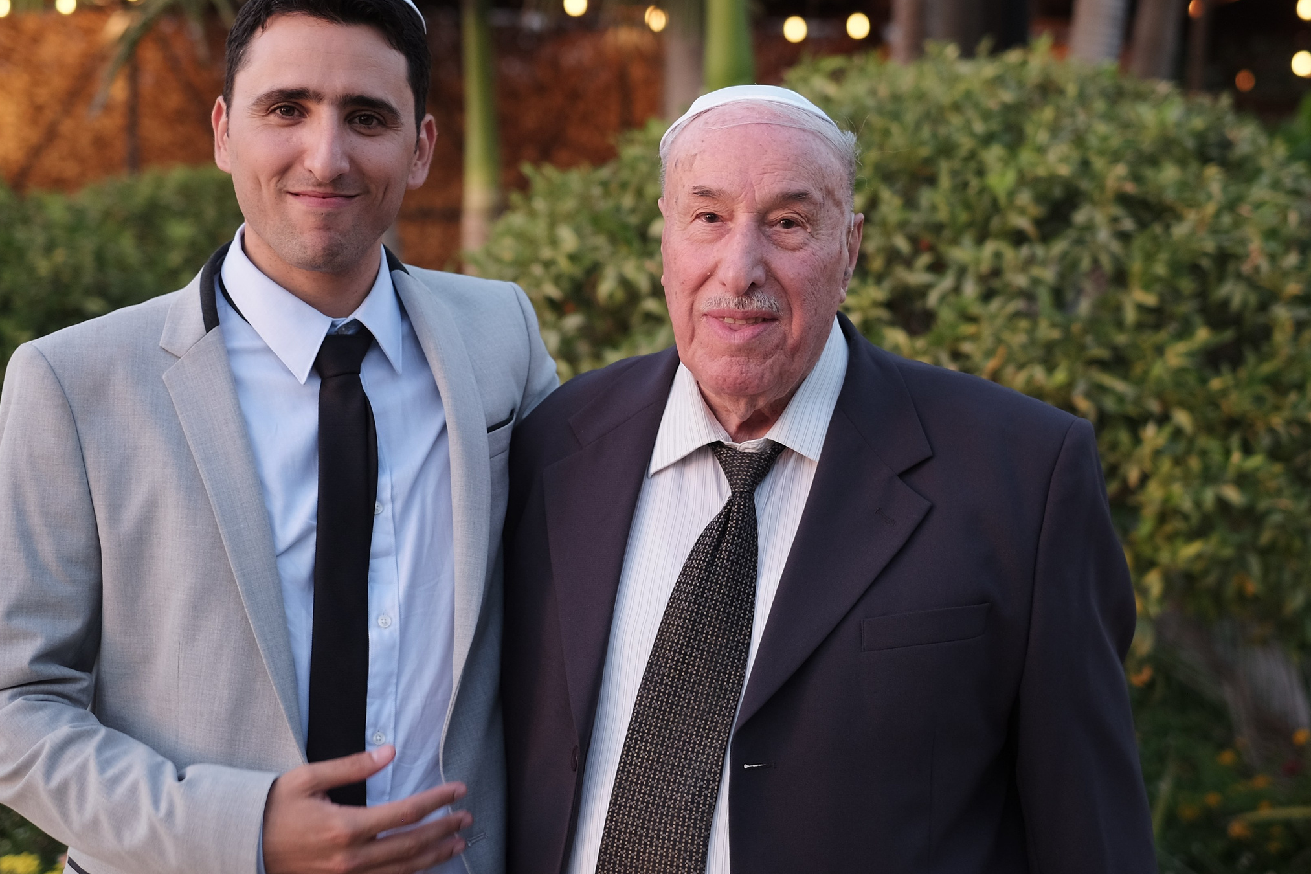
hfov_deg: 30.1
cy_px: 323
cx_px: 693
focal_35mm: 67
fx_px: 2440
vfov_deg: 20.3
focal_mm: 35
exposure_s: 1/250
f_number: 2
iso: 400
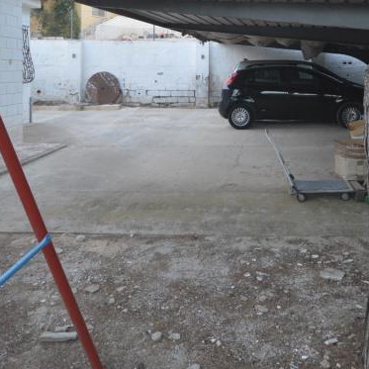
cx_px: 228
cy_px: 84
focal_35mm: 35
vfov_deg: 45.3
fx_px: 422
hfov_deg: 46.9
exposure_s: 1/80
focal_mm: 10
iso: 400
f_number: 4.5
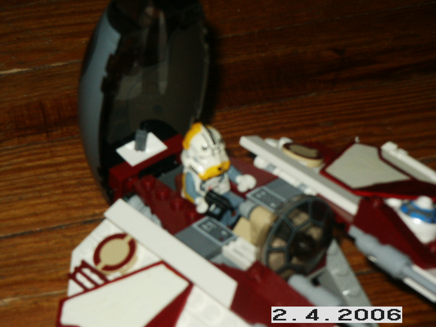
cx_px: 218
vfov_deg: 10.7
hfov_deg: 14.2
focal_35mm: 139
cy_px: 164
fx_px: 1751
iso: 200
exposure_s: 1/125
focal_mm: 28.23
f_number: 8
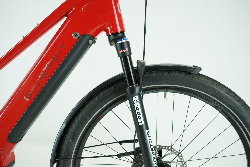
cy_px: 84
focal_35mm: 37
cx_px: 125
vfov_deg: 35.9
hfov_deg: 51.9
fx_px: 257
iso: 2500
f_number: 6.3
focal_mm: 37
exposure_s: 1/200
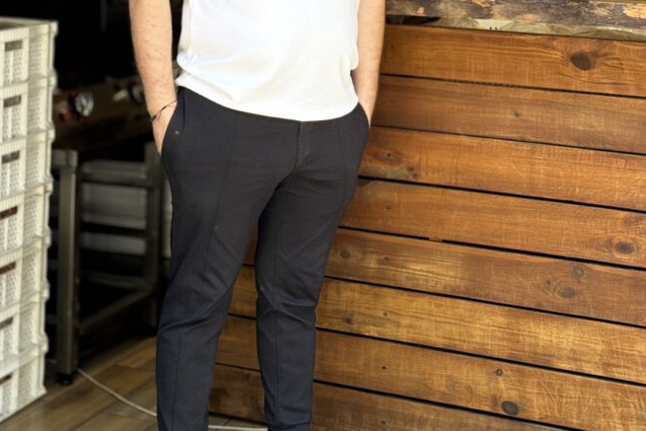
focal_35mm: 78
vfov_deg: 17.0
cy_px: -21
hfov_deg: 26.0
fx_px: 1400
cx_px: 288
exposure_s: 1/366
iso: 64
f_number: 1.78
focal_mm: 6.76
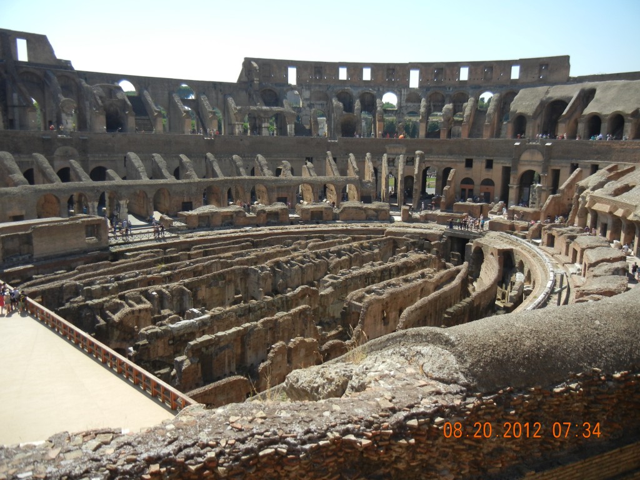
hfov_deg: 60.0
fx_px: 555
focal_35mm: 30
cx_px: 320
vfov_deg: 46.8
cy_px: 240
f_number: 7
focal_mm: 5.4
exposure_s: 1/237
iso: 160
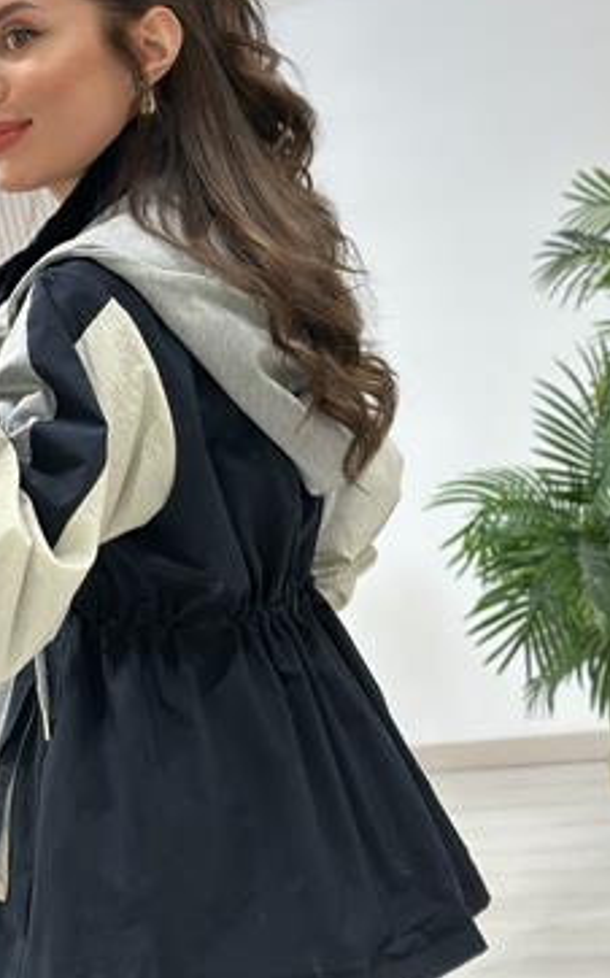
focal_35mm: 75
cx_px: 97
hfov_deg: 17.2
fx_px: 1997
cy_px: 552
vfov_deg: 27.5
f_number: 1.78
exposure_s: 1/129
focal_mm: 6.86
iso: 80
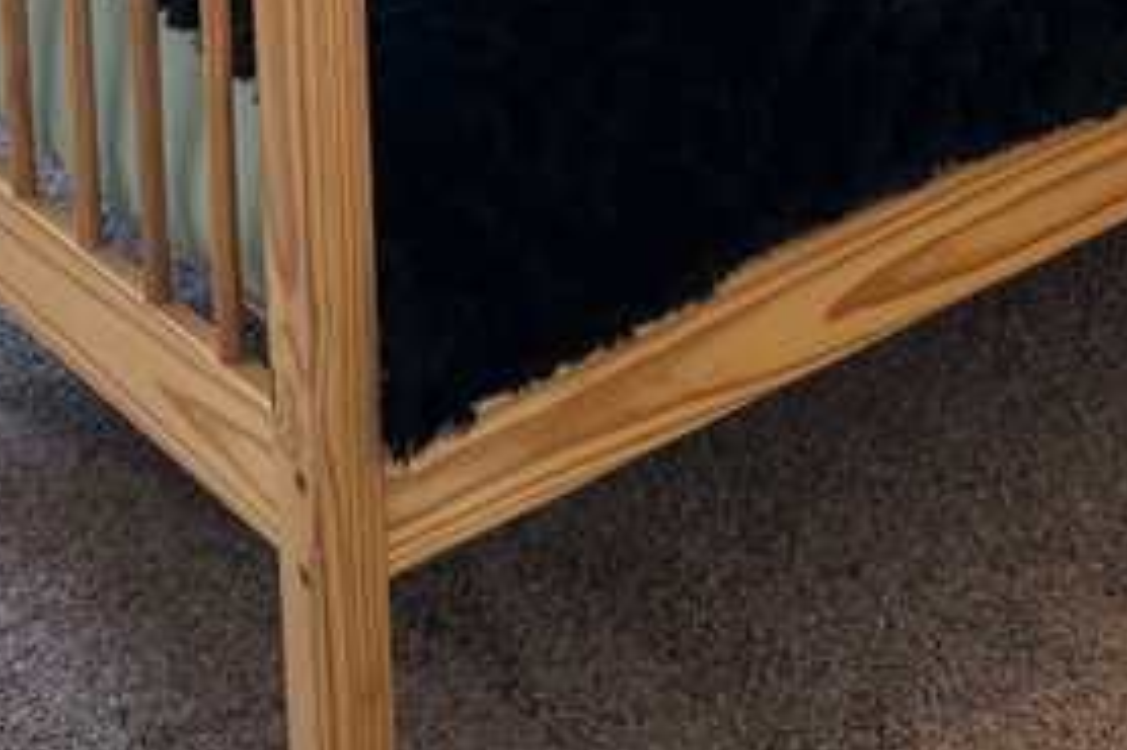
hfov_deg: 22.1
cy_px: -669
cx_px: 713
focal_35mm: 92
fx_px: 2878
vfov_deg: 13.2
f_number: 1.78
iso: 160
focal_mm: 6.76
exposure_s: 1/60
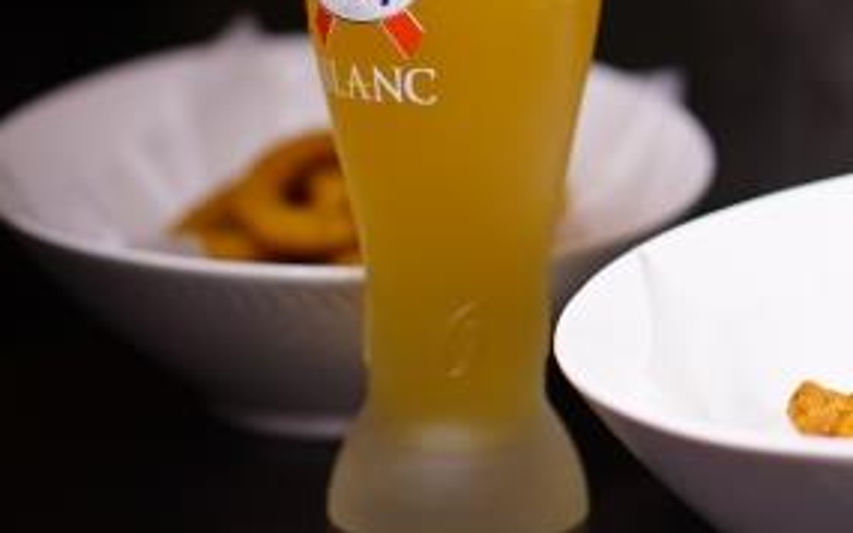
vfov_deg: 10.9
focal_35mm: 120
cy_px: 193
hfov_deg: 17.3
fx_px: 2789
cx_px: 661
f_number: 2
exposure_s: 1/80
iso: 400
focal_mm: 50
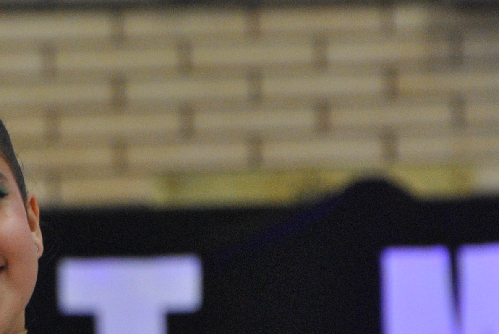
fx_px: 13559
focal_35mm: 977
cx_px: 138
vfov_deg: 1.4
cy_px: 399
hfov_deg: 2.1
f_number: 6.3
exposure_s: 1/125
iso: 800
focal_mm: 200
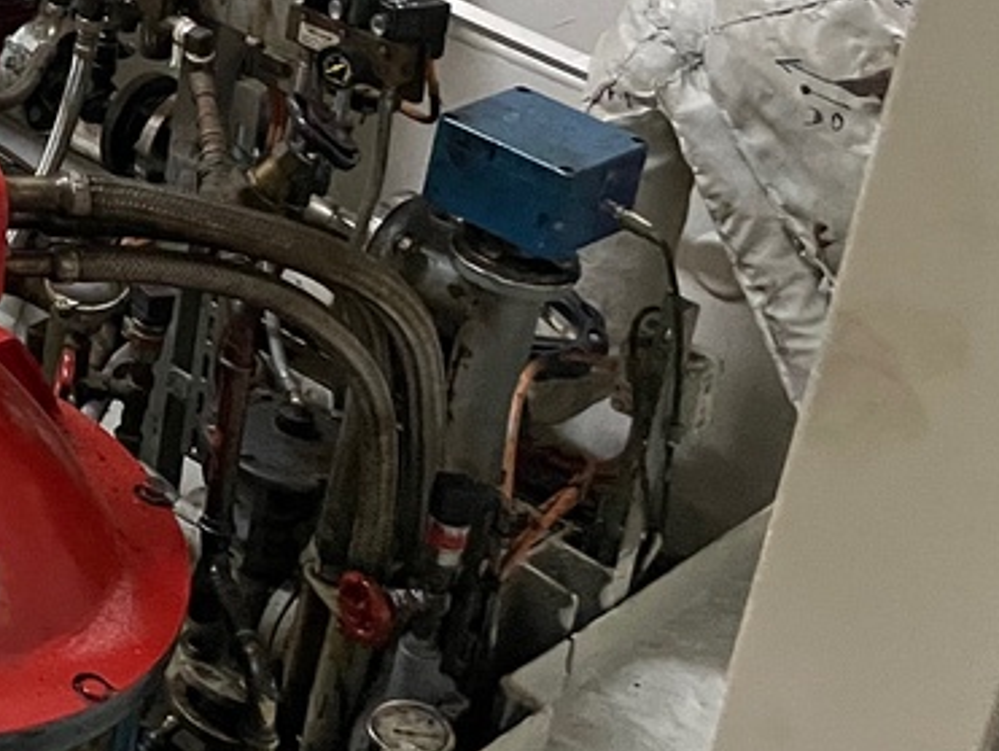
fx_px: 2427
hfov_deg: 19.4
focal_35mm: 84
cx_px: -609
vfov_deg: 16.6
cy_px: -226
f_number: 1.6
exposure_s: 1/60
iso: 400
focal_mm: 4.2
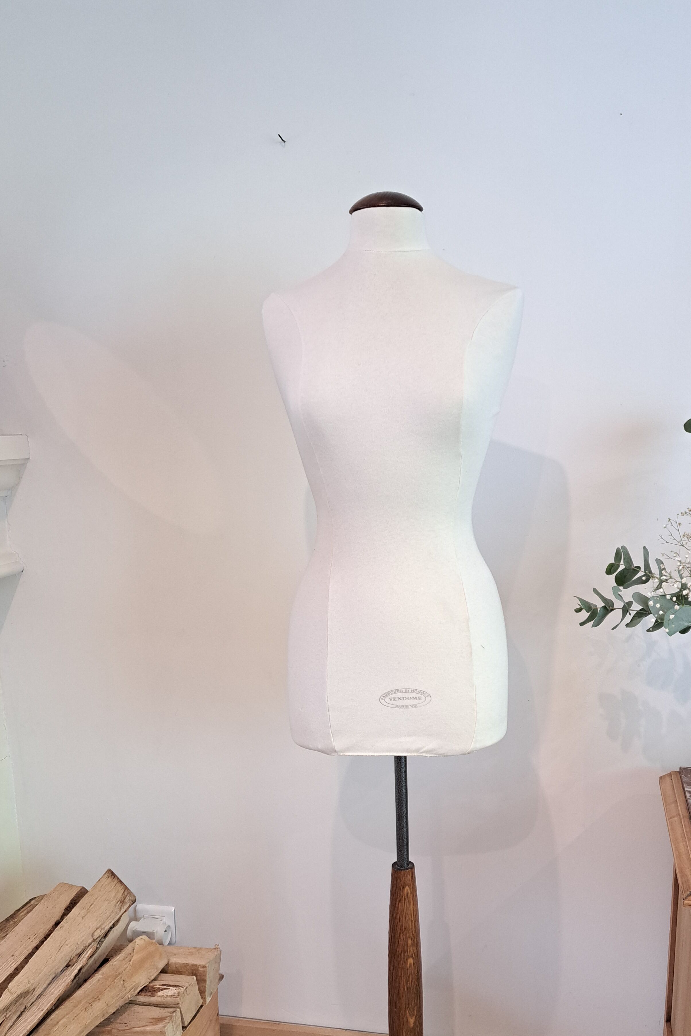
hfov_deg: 41.0
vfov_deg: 58.2
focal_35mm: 32
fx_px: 921
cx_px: 397
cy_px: 632
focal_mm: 5.23
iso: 320
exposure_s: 1/50
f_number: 1.8
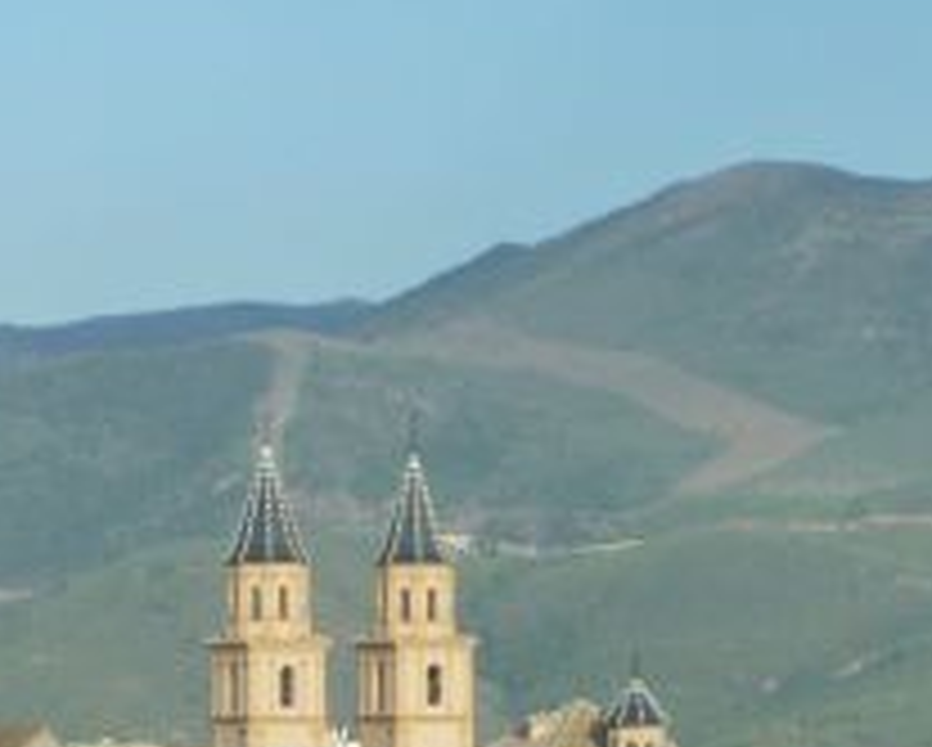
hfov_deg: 8.7
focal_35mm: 221
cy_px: 704
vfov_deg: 7.0
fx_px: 6102
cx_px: 455
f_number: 4.5
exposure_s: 1/400
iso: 160
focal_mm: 11.3
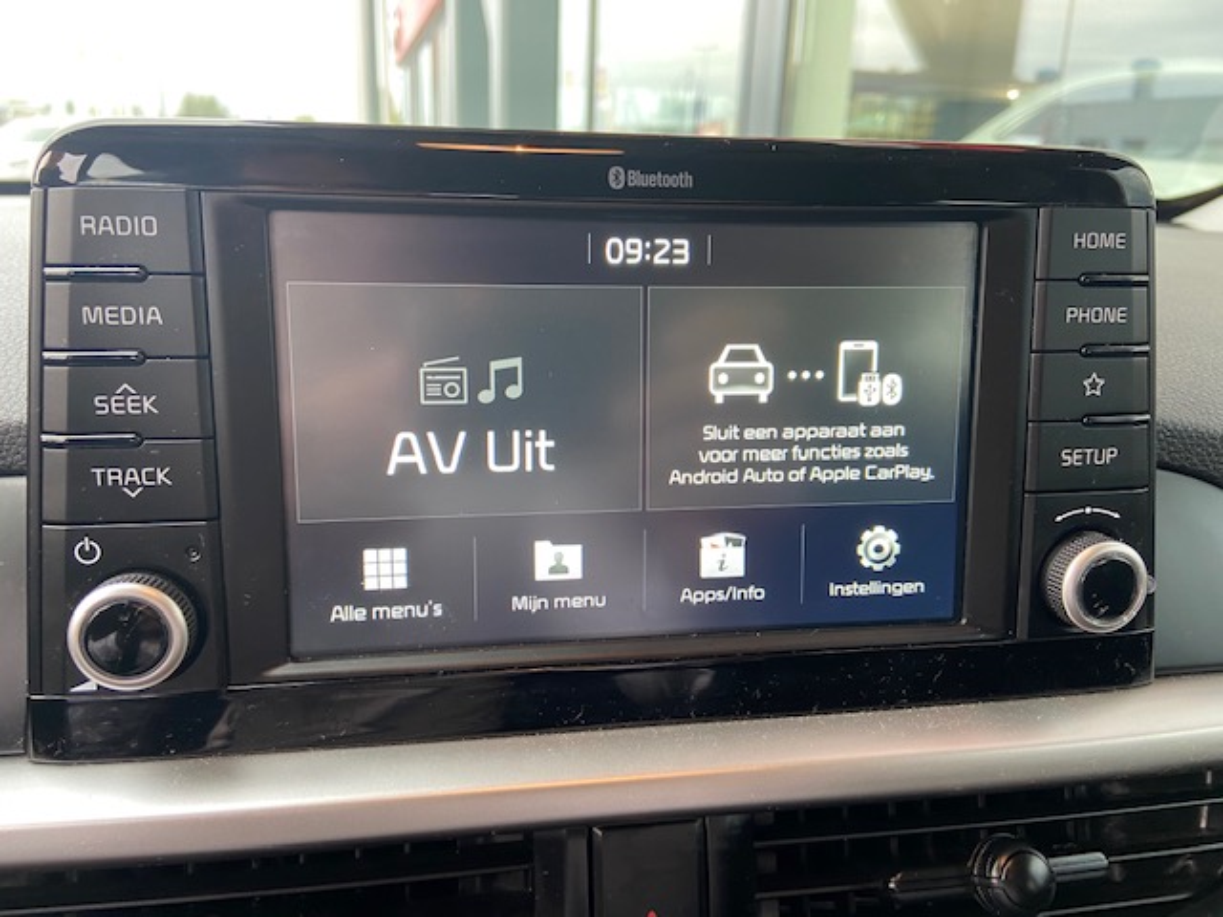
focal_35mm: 26
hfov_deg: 67.3
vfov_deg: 53.1
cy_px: 458
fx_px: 919
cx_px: 612
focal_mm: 4.25
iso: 160
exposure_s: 1/50
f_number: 1.8
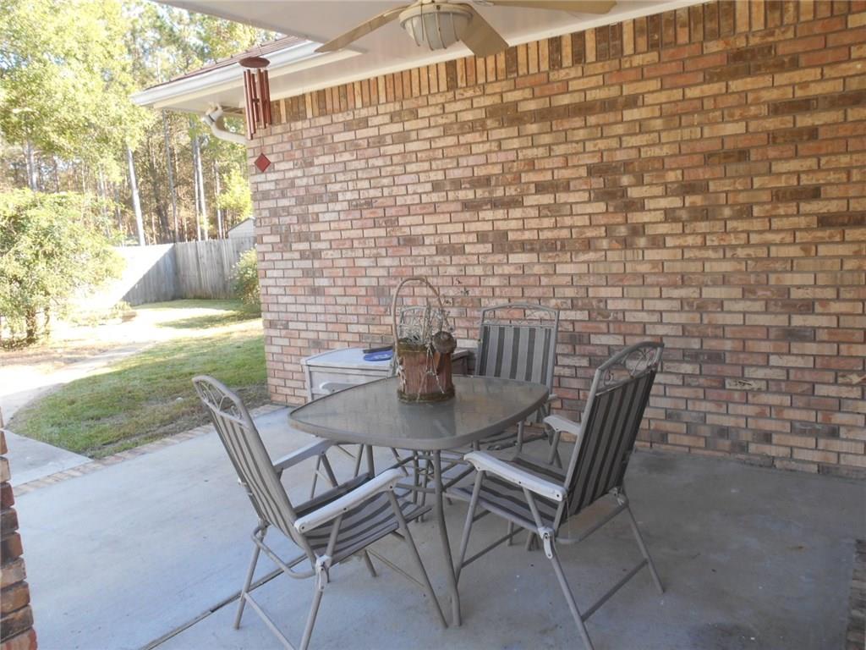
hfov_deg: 67.3
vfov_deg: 53.1
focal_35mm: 26
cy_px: 325
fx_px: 650
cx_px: 433
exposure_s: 1/60
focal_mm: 4.7
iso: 80
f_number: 3.4
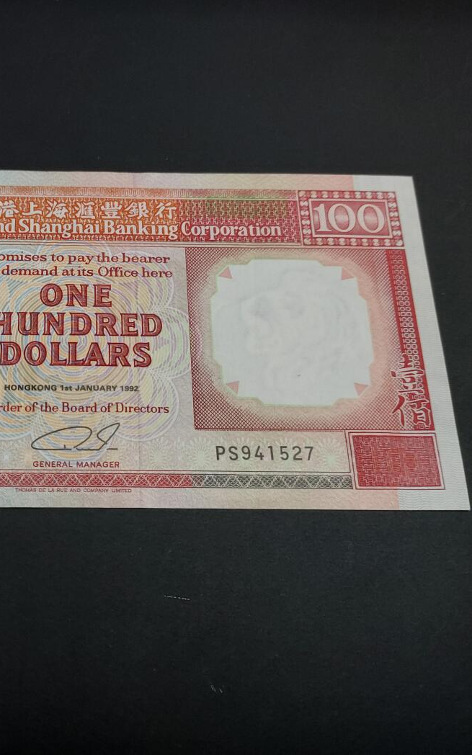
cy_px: 378
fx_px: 700
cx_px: 86
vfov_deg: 56.7
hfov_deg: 35.9
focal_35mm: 34
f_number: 1.8
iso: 125
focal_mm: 4.6
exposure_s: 1/60
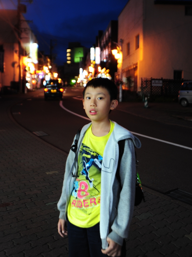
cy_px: 108
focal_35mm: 39
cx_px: 97
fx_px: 288
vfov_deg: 47.7
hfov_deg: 36.8
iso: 640
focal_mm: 35
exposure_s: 1/15
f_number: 4
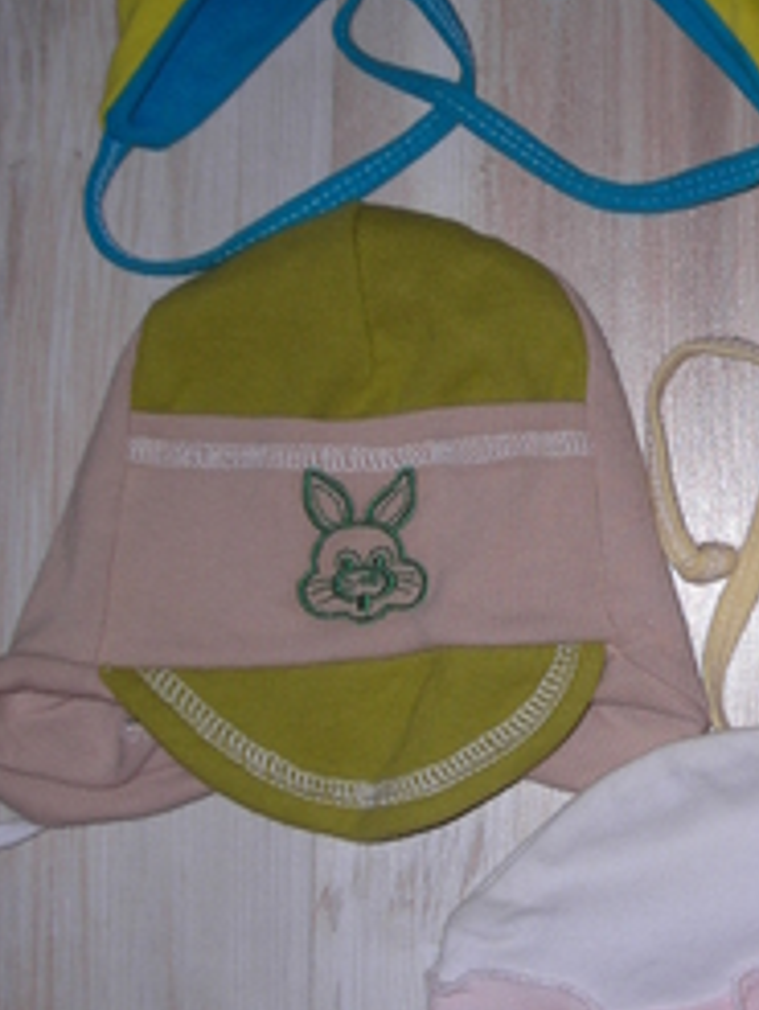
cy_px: 361
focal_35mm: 85
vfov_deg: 22.9
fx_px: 2481
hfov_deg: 16.9
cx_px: 790
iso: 50
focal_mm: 6.3
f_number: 3.2
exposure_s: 1/60
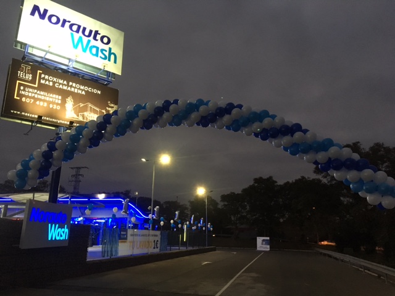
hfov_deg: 61.7
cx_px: 198
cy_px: 148
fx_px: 331
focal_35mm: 29
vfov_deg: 48.2
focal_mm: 4.15
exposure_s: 1/17
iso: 250
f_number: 2.2
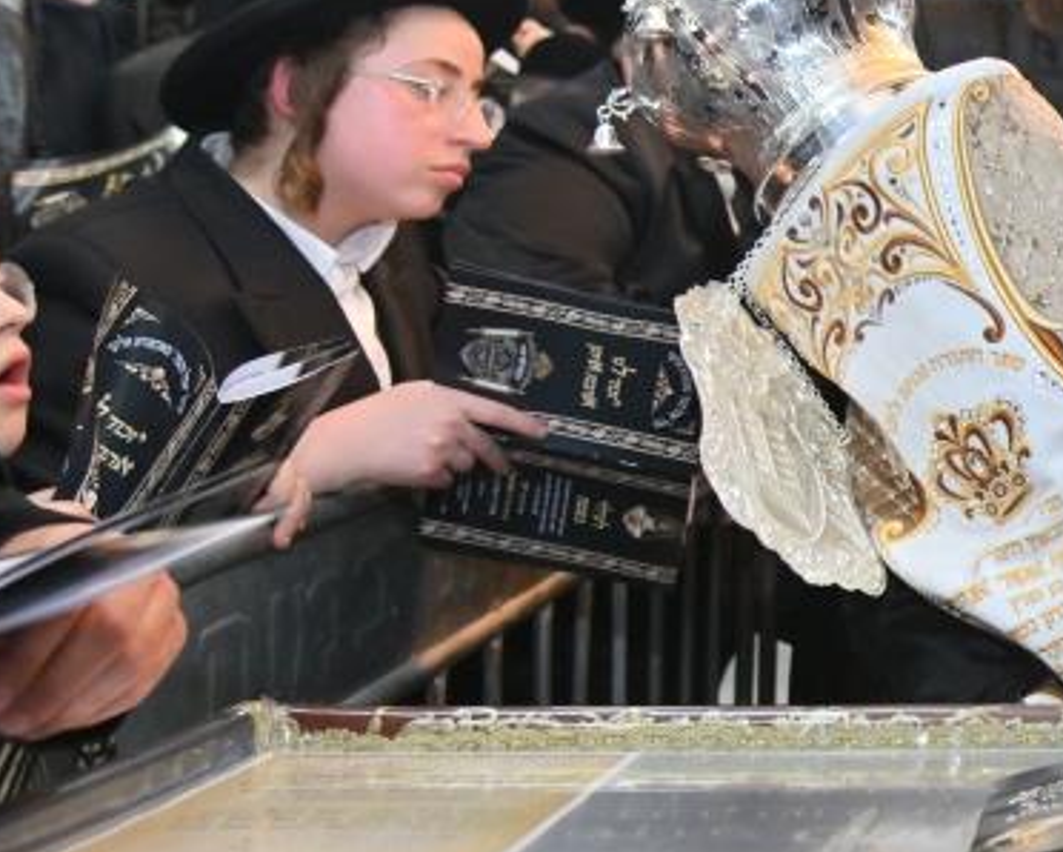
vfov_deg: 24.1
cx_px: 1372
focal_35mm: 62
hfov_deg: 26.1
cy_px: 119
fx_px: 1952
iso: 640
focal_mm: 24
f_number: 4
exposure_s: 1/200
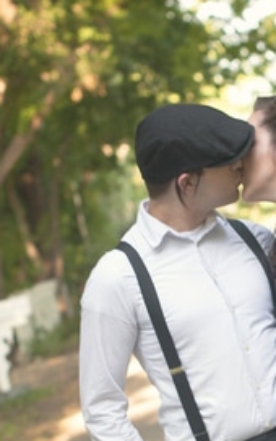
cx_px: 313
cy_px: 402
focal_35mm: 169
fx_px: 2034
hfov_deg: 7.7
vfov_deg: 12.3
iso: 250
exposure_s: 1/200
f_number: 2.8
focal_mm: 50
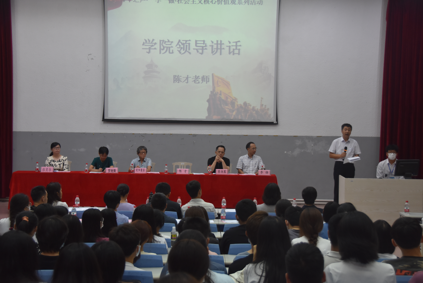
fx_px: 776
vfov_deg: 20.6
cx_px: 212
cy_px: 142
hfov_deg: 30.5
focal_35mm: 66
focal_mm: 44
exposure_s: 1/90
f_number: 4.5
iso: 800
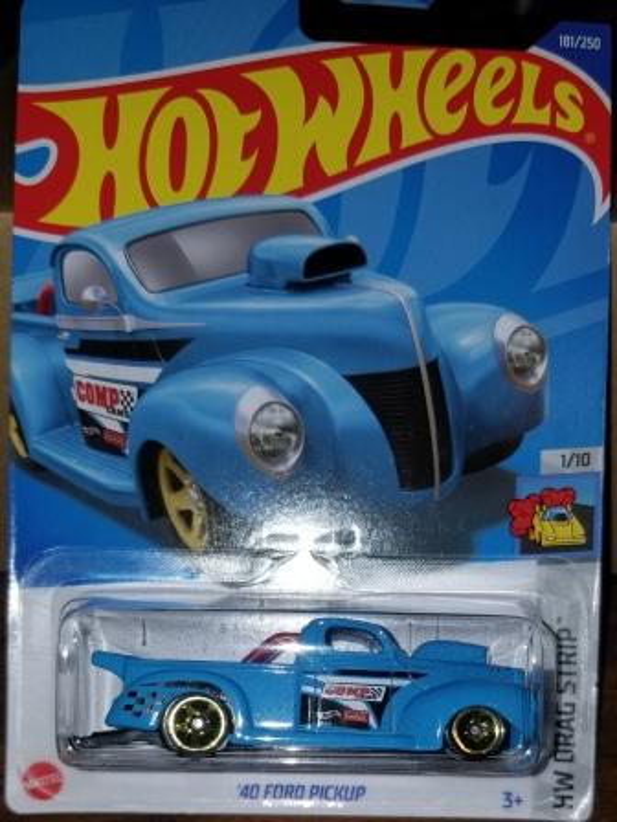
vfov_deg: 67.3
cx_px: 308
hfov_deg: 53.1
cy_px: 411
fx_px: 618
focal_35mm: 26
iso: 50
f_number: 1.7
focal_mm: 4.3
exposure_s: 1/505
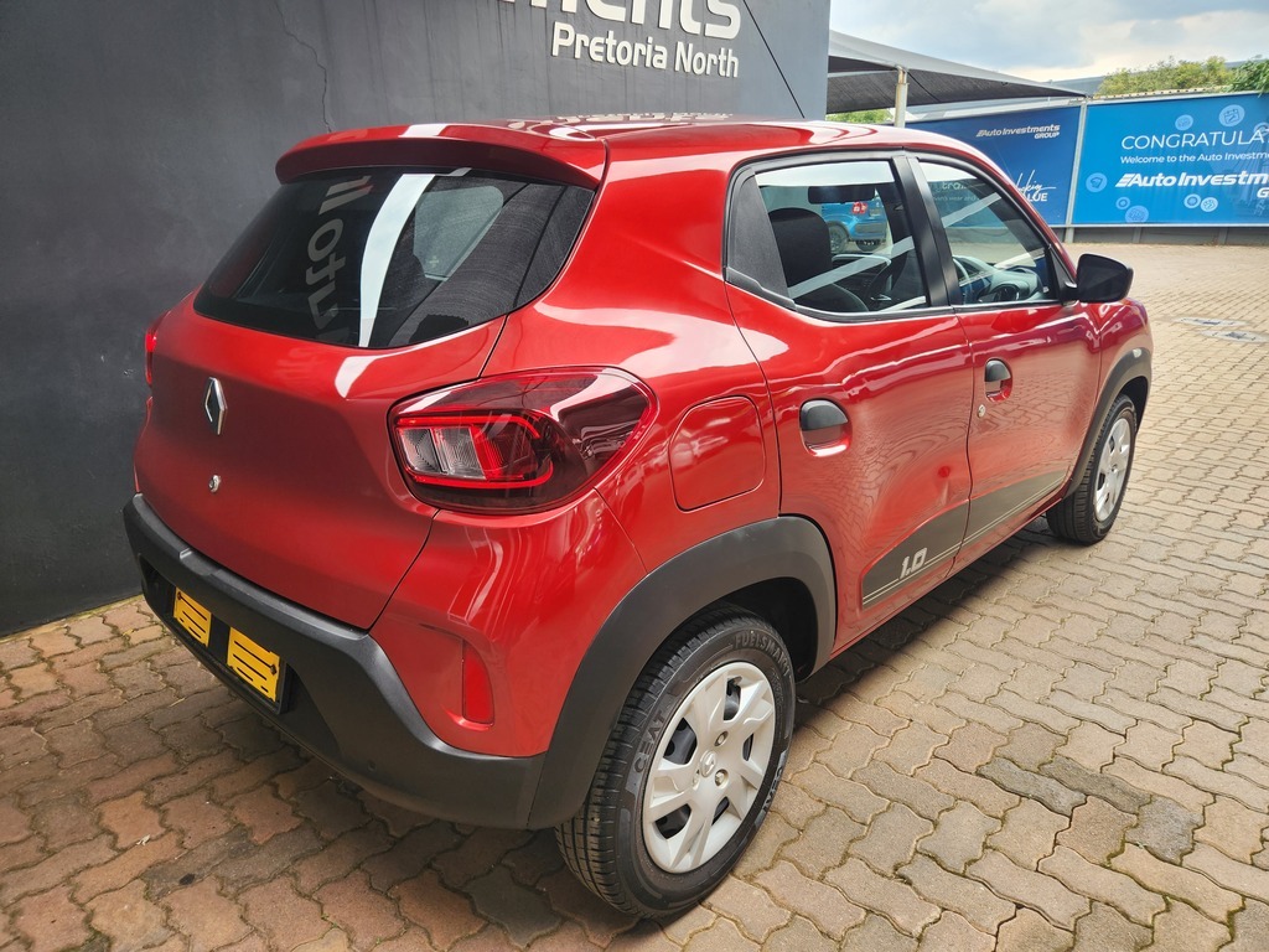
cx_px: 634
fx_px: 843
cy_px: 476
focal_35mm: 23
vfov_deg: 58.9
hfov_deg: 73.9
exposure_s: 1/180
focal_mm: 5.4
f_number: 1.8
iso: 40
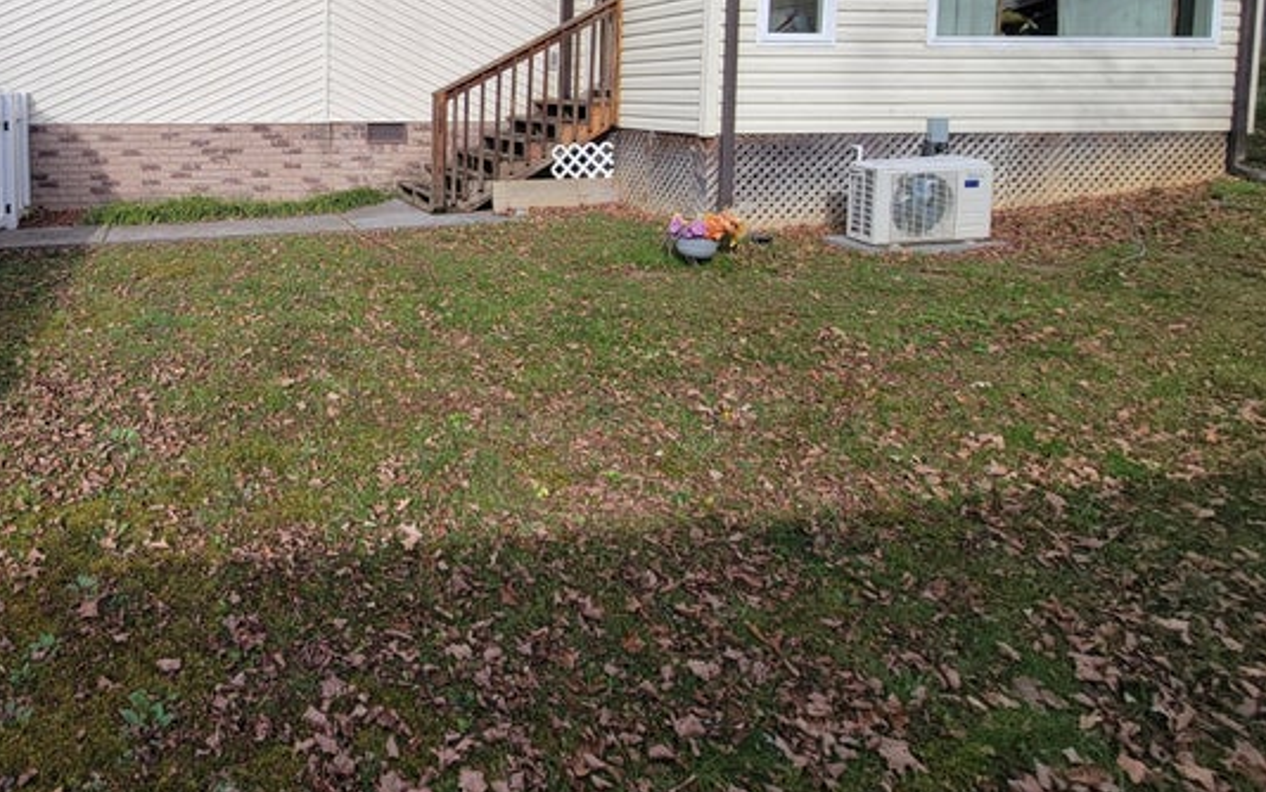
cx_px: 269
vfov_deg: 50.8
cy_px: 130
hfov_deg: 72.2
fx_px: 759
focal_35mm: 22
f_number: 2.2
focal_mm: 2.2
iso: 50
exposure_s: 1/960
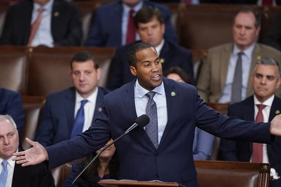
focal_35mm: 458
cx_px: 144
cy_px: 98
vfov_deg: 3.0
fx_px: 3573
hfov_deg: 4.5
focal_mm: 400
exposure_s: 1/640
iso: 5000
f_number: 2.8
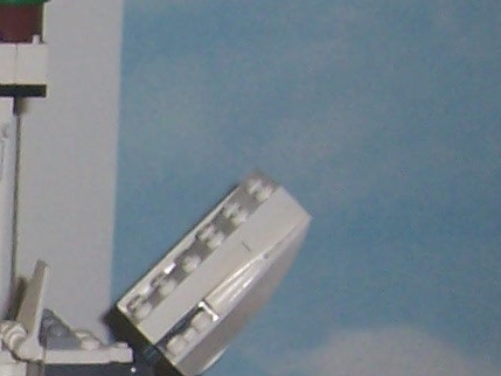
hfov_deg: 9.1
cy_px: 410
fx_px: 2939
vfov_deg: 7.3
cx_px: -535
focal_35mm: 203
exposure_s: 1/60
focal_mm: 5.6
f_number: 2.7
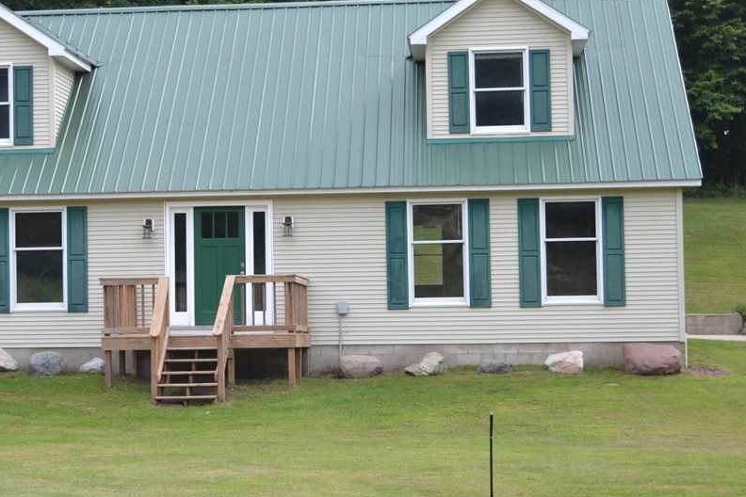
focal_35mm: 85
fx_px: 1757
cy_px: 223
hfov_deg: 23.8
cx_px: 233
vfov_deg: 16.1
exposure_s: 1/125
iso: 110
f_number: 5.6
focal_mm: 35
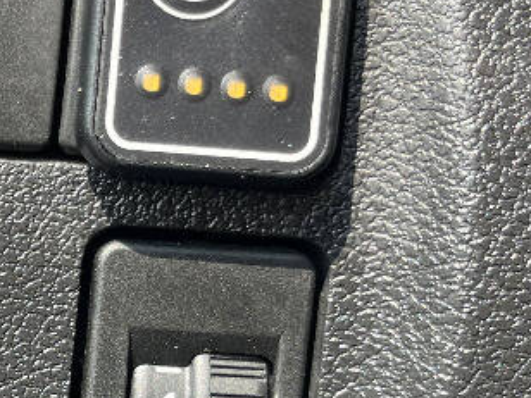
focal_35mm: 90
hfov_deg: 20.4
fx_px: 1381
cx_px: -103
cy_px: 336
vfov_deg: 16.3
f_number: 1.6
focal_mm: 5.1
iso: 50
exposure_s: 1/403
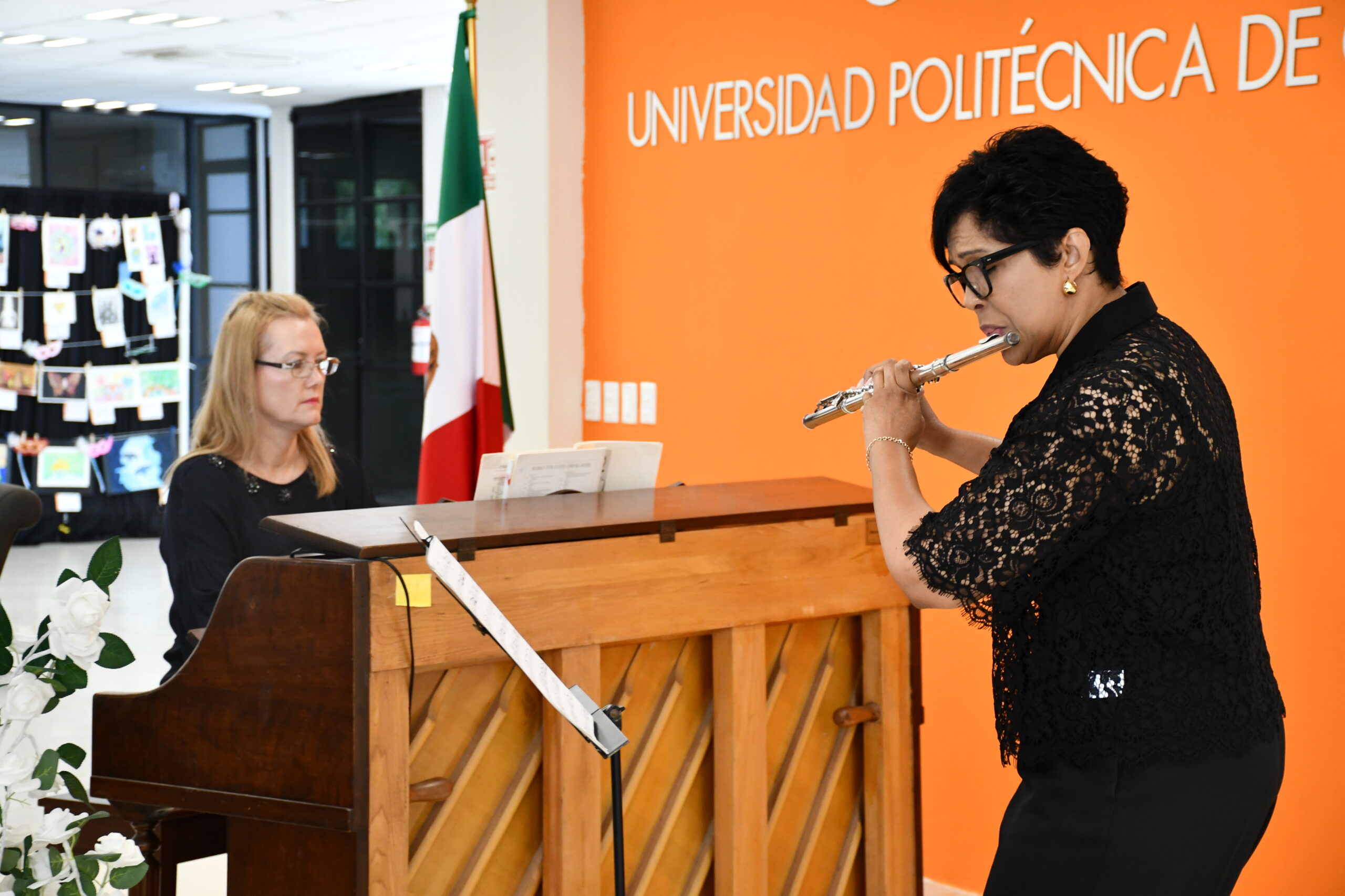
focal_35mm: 78
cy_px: 448
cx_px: 672
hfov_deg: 26.0
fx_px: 2914
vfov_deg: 17.5
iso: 1600
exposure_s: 1/125
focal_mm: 52
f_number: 4.8
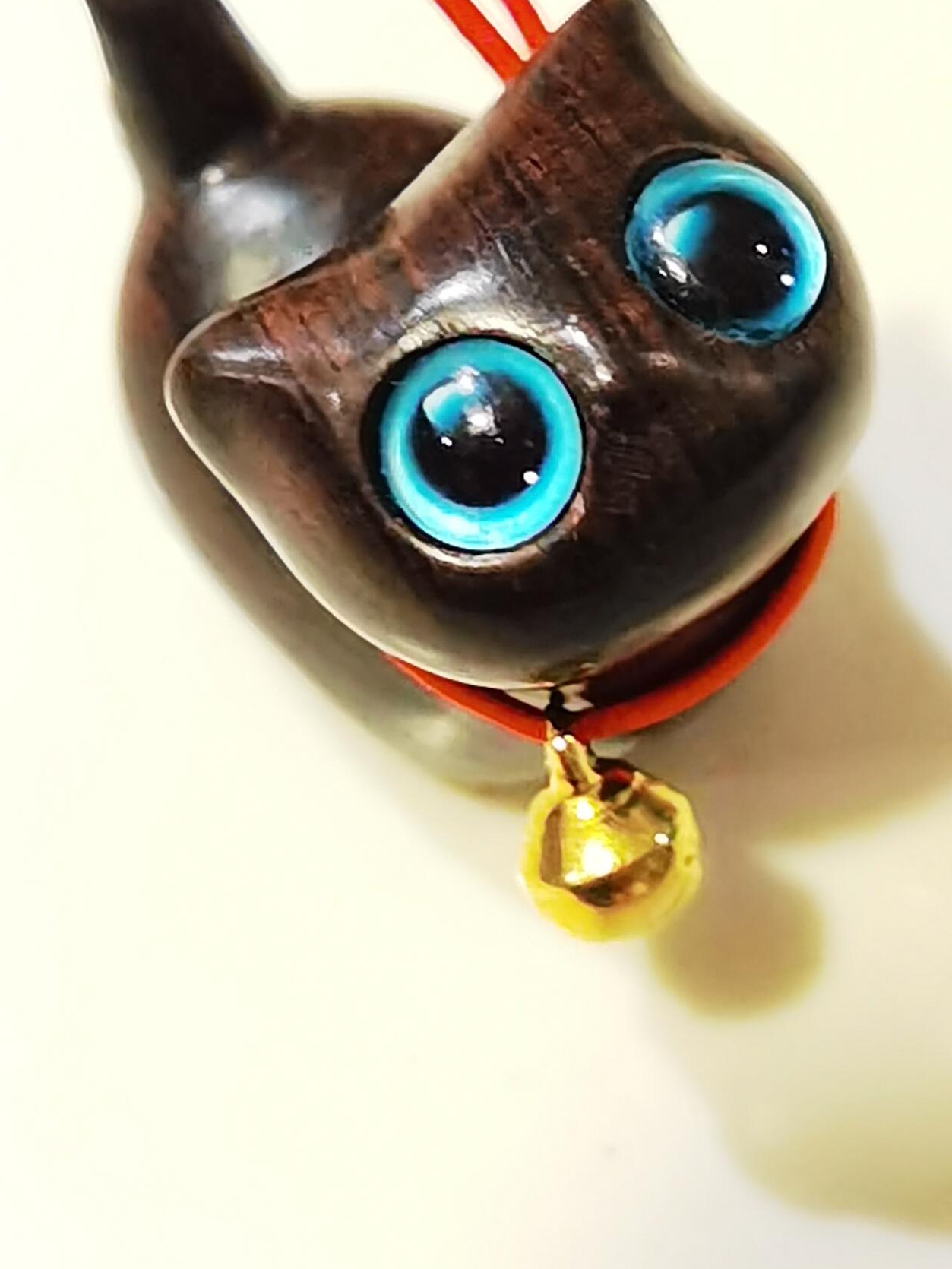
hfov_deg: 13.3
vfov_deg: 17.7
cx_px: 444
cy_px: 597
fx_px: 4069
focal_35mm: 111
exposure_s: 1/20
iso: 640
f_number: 1.9
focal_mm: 6.71
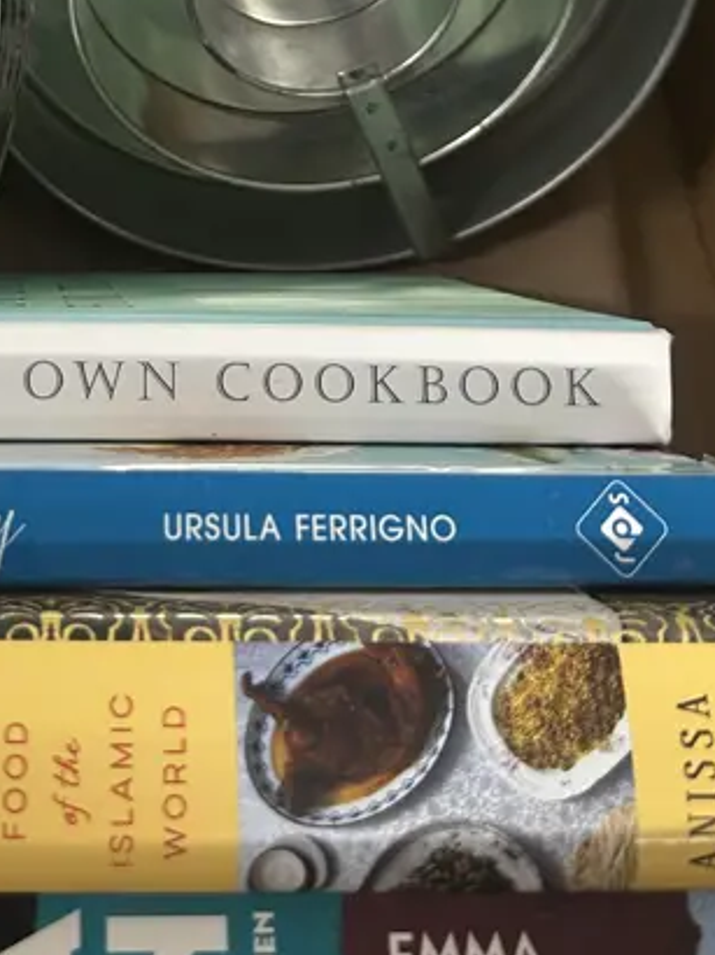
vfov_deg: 29.4
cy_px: -70
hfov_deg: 23.8
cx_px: 79
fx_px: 1654
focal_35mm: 60
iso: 160
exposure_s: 1/50
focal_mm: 6.86
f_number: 1.78
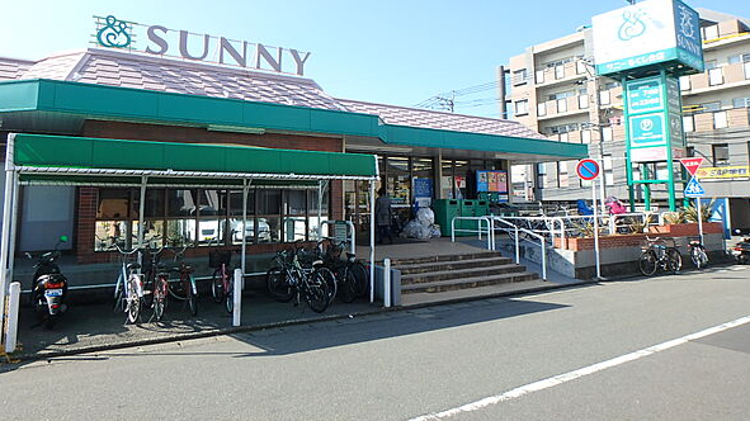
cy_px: 150
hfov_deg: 76.3
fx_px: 477
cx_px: 365
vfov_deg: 47.1
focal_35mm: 24
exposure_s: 1/500
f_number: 3.5
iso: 125
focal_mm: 3.7
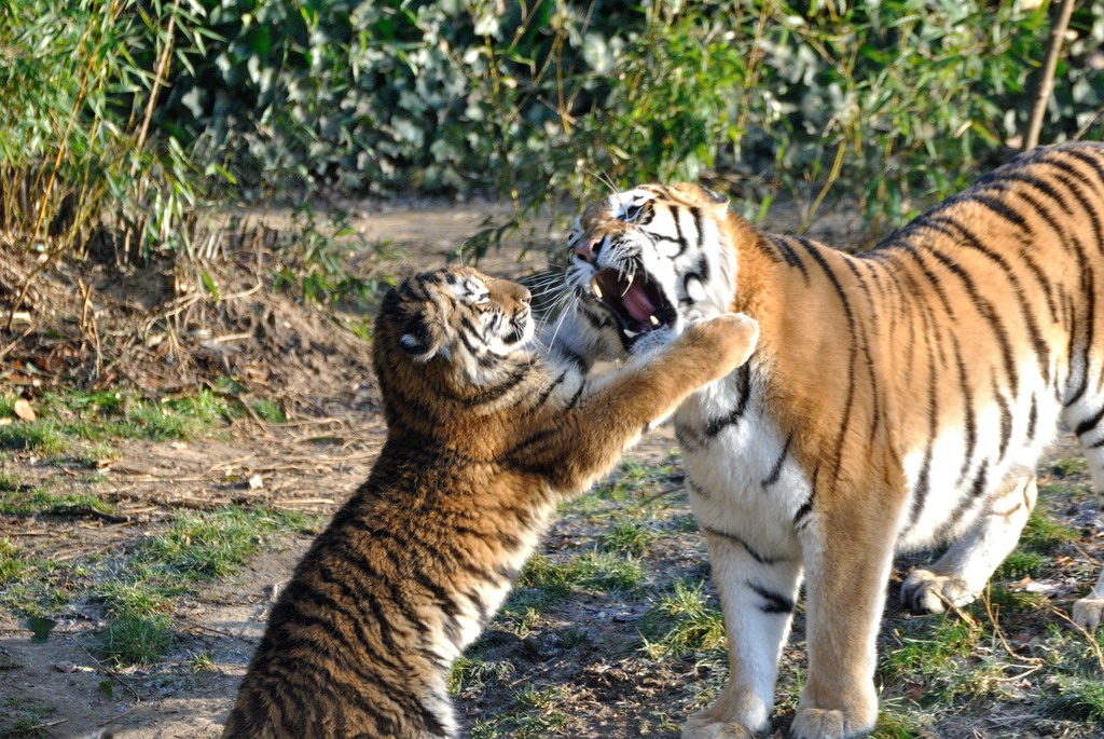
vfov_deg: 2.2
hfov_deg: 3.3
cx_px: 552
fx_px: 19339
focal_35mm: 630
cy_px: 370
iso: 720
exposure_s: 1/500
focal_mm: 420
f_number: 6
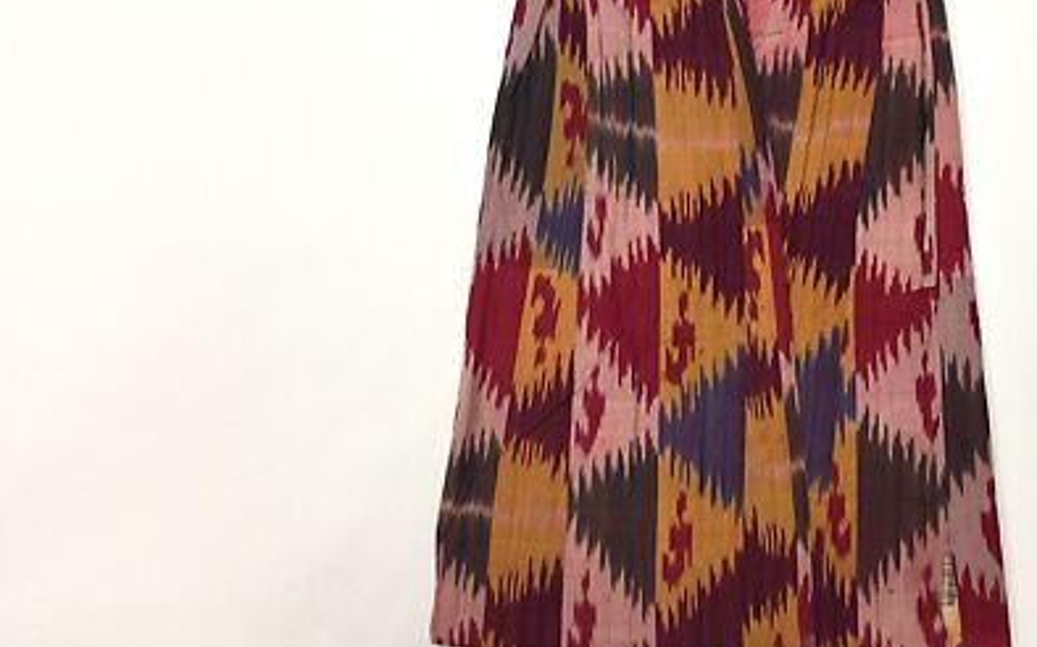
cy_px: 100
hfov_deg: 39.5
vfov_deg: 25.2
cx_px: 737
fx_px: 1413
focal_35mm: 50
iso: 32
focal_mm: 3.3
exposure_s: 1/60
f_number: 2.4
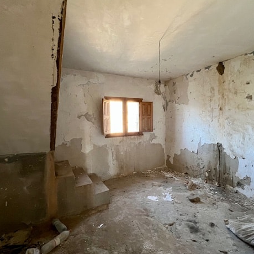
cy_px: 124
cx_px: 137
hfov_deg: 87.2
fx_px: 133
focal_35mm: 16
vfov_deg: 87.4
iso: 250
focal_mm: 1.57
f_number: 1.8
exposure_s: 1/60
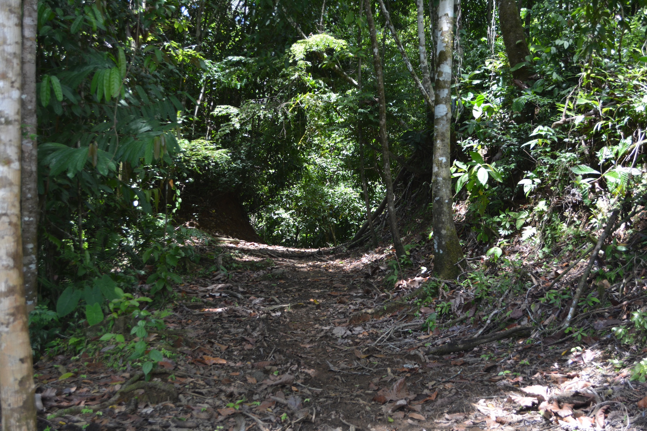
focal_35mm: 48
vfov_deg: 28.1
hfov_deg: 41.1
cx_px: 324
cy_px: 216
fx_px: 863
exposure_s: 1/125
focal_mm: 32
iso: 220
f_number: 5.6
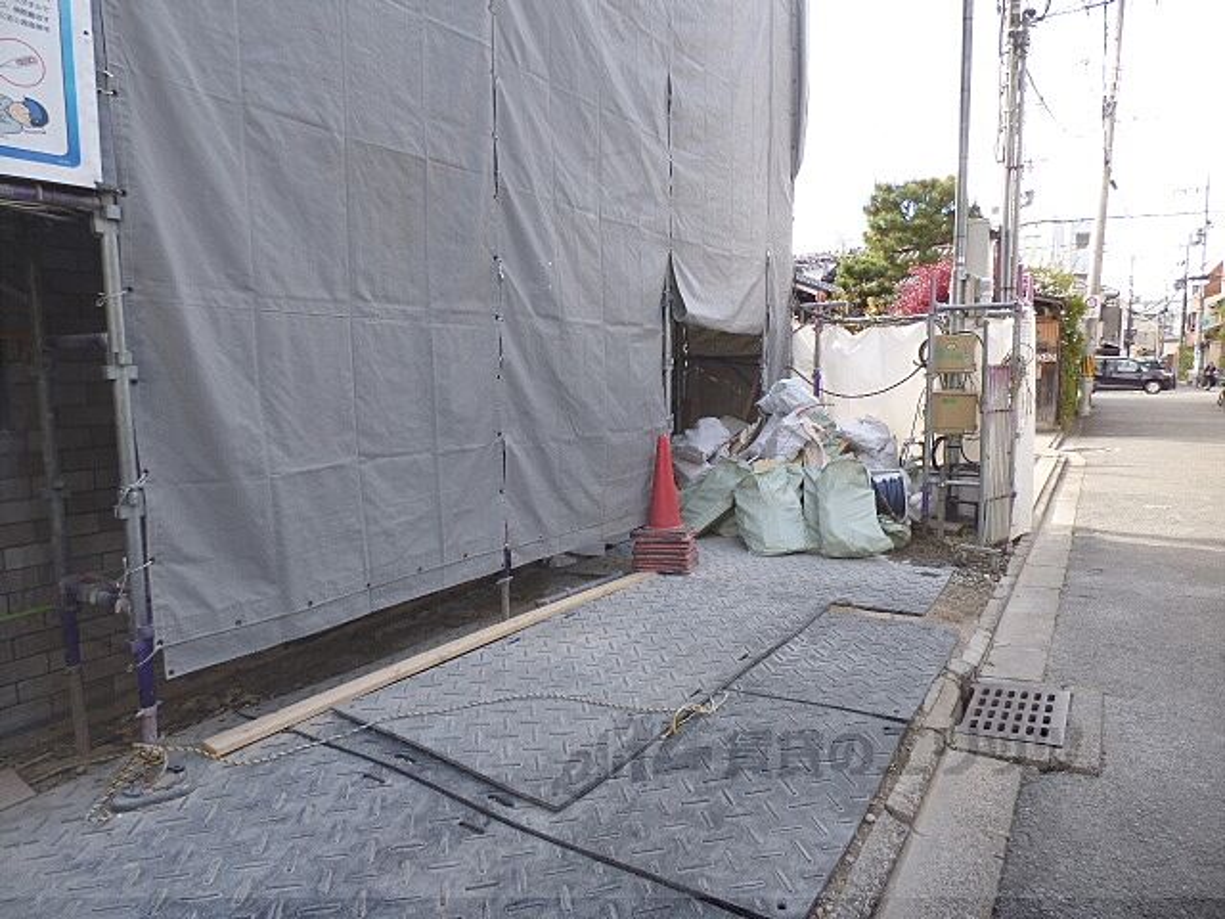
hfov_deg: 81.7
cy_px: 460
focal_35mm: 20
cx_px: 612
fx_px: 708
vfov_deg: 66.0
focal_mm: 3.58
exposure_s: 1/160
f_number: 2.8
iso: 100
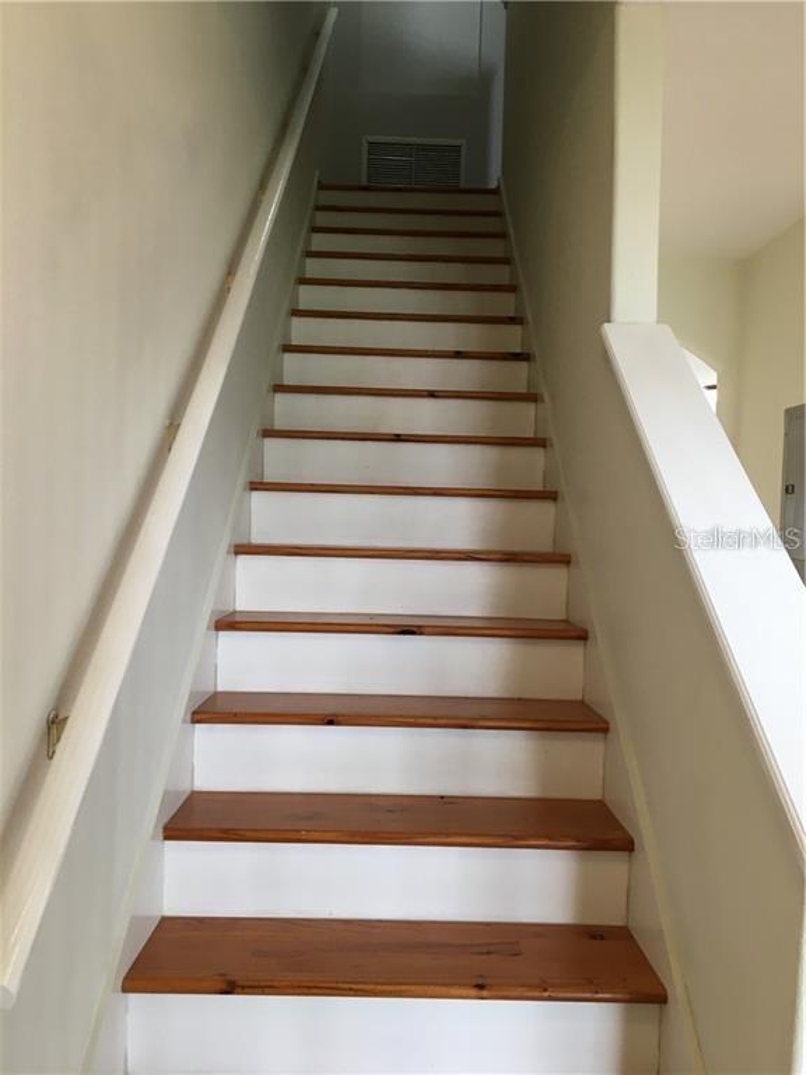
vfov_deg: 61.7
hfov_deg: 48.2
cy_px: 538
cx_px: 403
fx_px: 900
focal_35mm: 29
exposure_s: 1/30
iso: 50
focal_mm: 4.15
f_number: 2.2
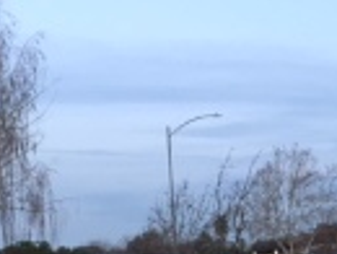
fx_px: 868
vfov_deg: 15.3
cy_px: 386
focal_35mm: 89
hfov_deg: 22.0
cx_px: 168
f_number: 2.2
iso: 80
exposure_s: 1/30
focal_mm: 4.15
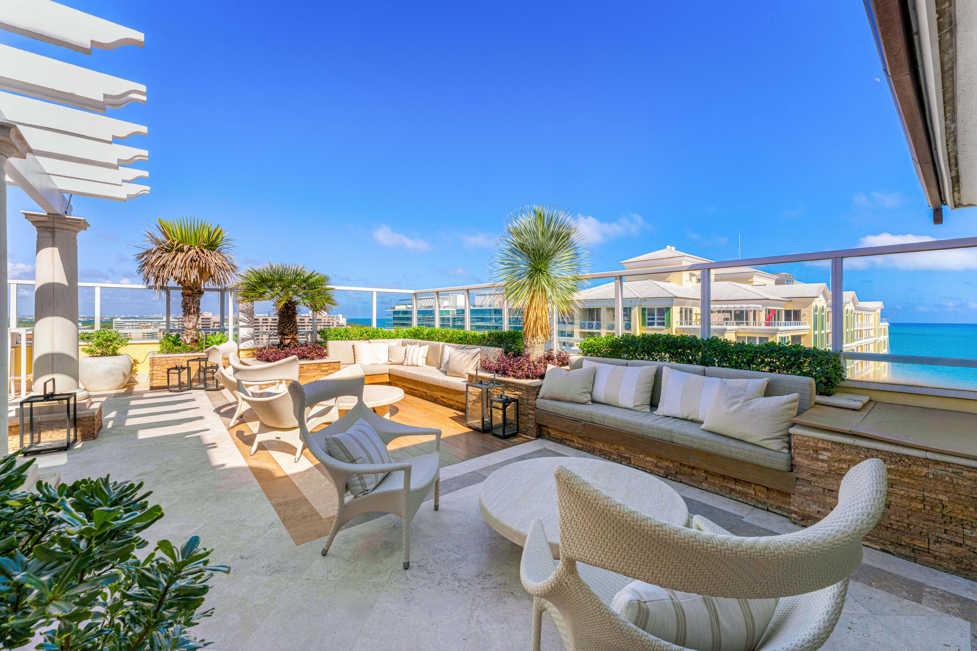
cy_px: 326
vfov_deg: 81.2
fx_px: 380
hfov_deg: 104.3
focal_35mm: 14
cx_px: 488
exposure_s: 1/1000
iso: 400
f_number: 10
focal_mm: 14
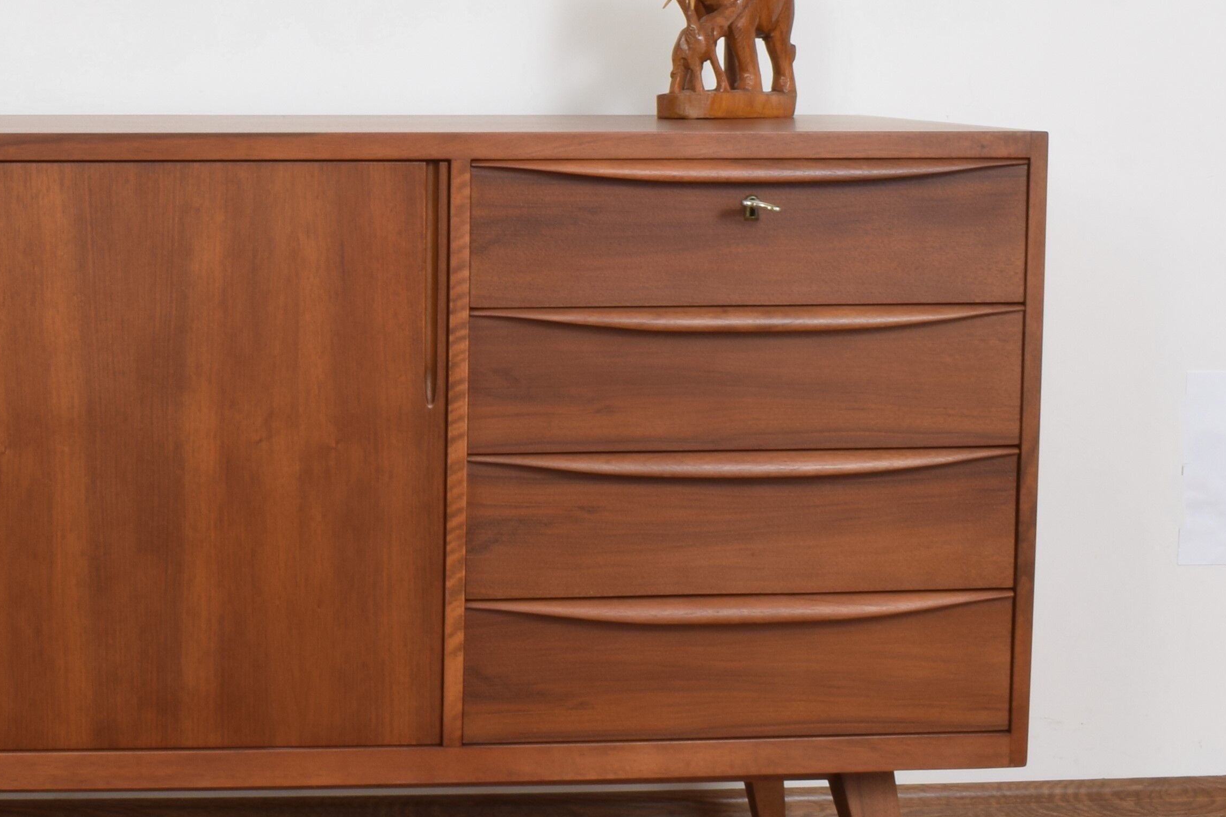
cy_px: 241
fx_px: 2418
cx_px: 145
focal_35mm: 71
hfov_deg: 27.5
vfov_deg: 19.1
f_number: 22
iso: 100
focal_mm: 18
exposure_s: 4
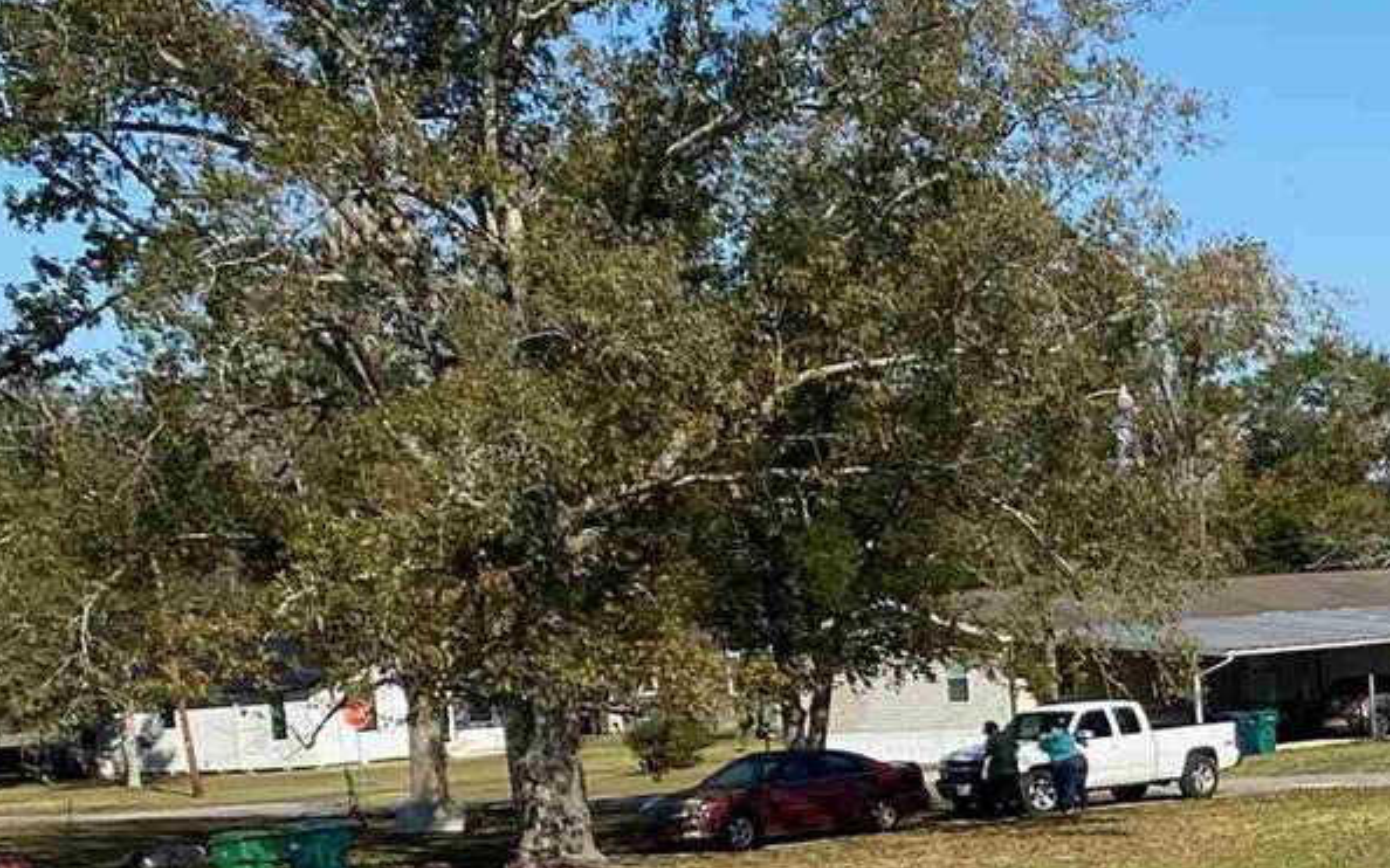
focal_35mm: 95
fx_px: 3598
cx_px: 1931
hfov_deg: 19.7
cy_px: 835
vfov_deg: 13.6
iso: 32
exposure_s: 1/2625
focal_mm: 4.25
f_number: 1.8
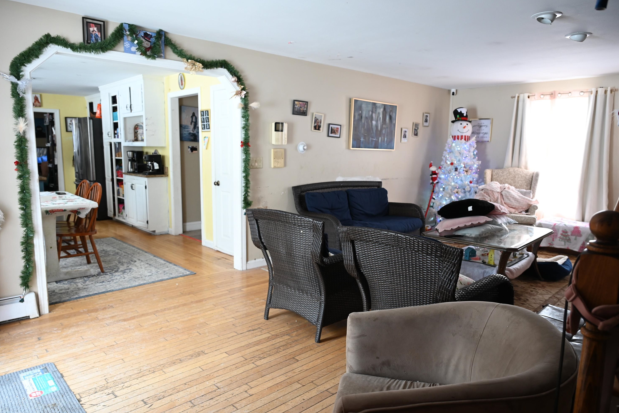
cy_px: 211
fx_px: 430
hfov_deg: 71.5
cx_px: 308
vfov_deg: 51.3
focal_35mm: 25
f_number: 4
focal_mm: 24
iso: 800
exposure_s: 1/50
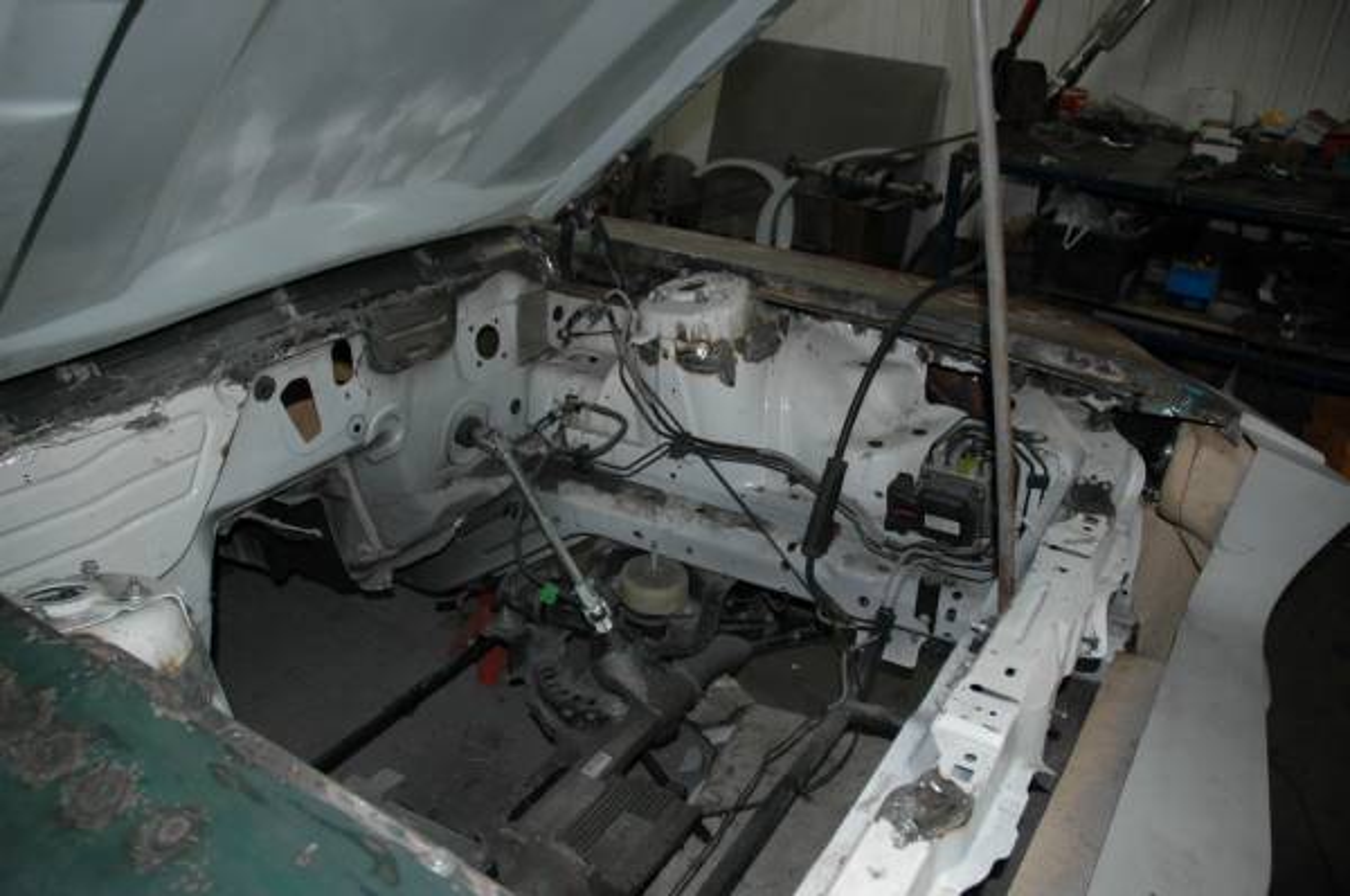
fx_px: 1011
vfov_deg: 47.8
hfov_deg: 67.5
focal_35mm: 27
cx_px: 675
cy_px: 448
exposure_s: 1/60
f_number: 3.5
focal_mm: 18
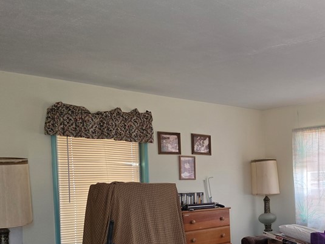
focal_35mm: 44
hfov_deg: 40.1
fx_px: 413
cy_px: 194
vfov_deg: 32.0
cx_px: 287
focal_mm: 6.3
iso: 100
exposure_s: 1/180
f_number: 1.7
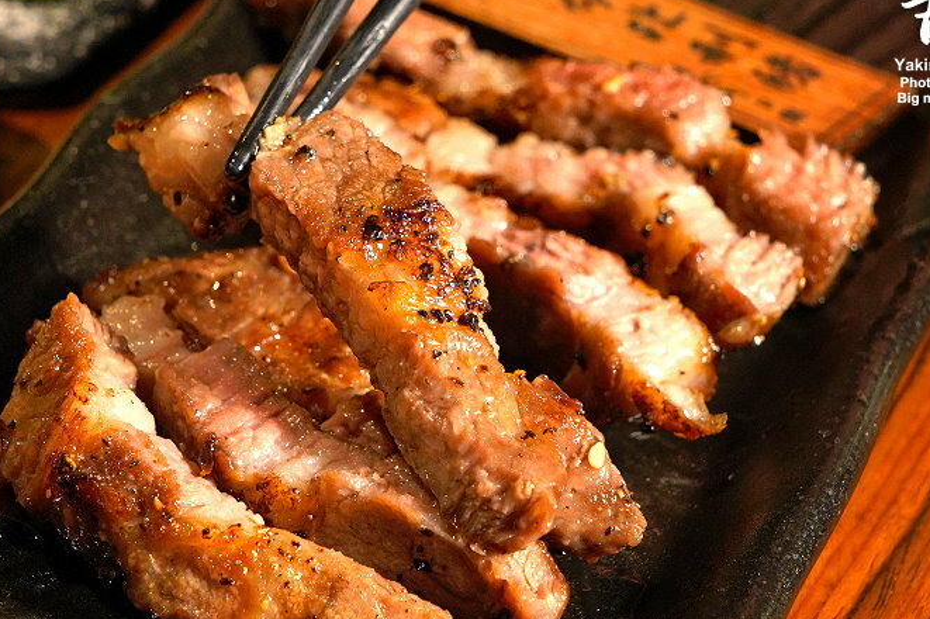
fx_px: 2324
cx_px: 450
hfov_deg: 22.6
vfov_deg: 15.2
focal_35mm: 90
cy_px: 256
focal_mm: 70
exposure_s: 1/80
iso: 3200
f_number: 13
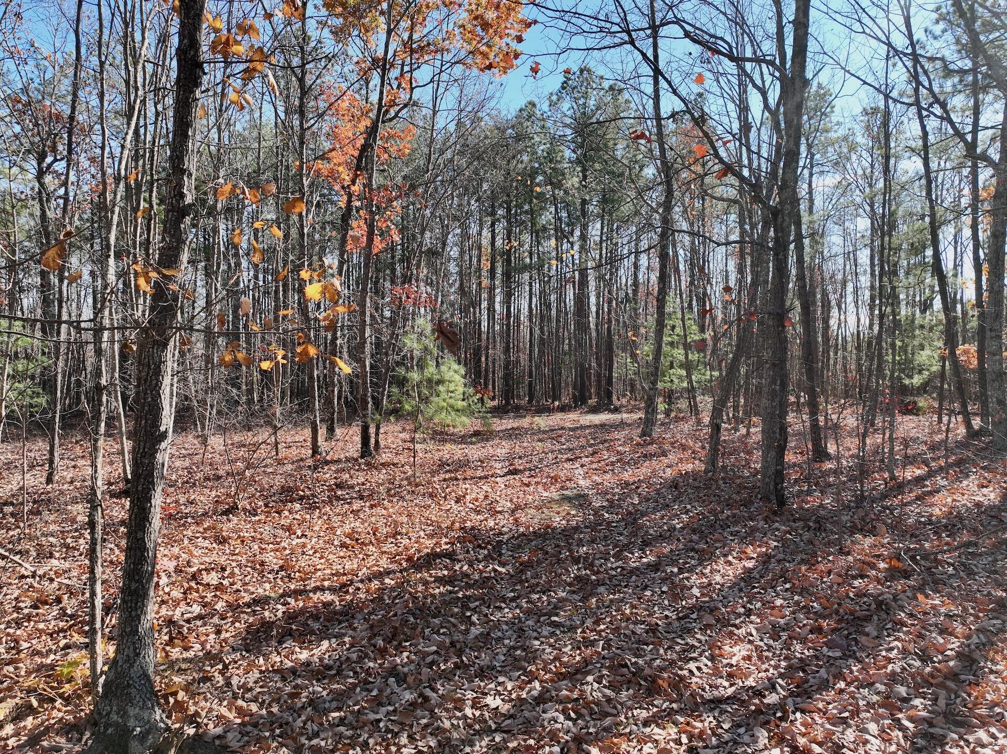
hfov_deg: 71.6
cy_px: 377
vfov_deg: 56.8
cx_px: 504
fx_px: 698
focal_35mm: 24
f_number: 2.8
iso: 130
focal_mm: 12.29
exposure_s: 1/800
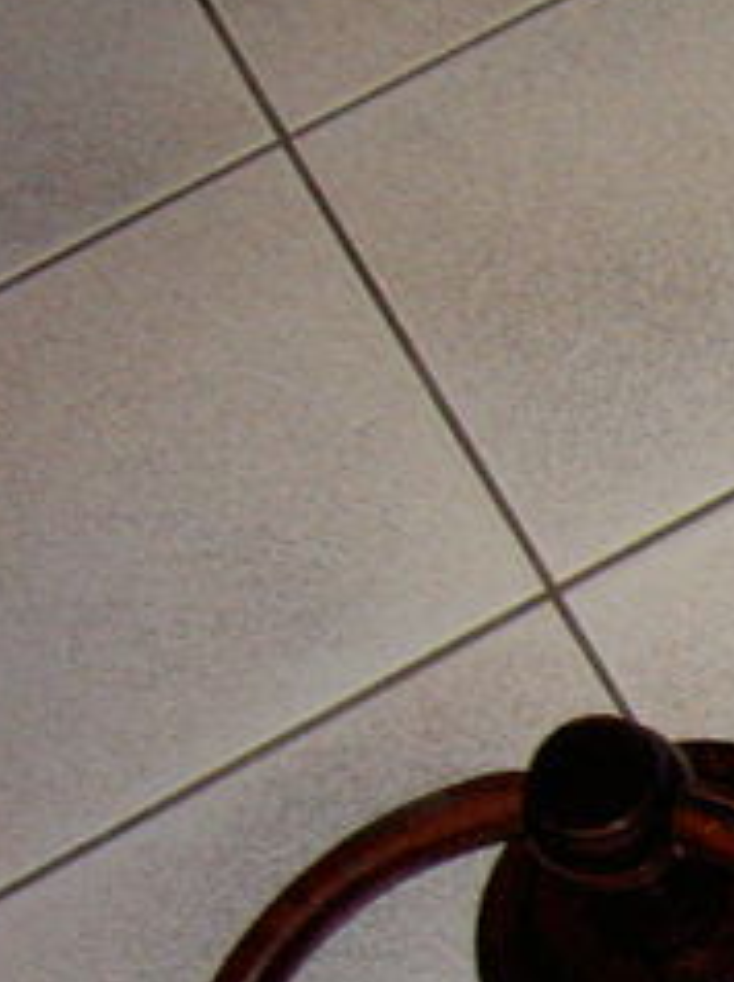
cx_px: 2041
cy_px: 1027
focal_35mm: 164
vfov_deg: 11.9
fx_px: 4645
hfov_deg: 8.0
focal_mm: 8
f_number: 2.8
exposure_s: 1/60
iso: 200
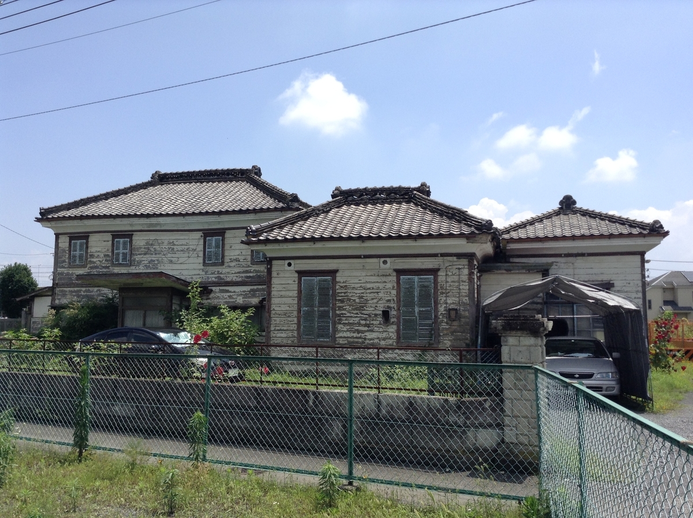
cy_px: 259
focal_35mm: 33
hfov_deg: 55.4
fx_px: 660
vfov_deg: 42.8
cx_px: 346
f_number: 2.4
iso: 25
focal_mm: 3.3
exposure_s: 1/1233
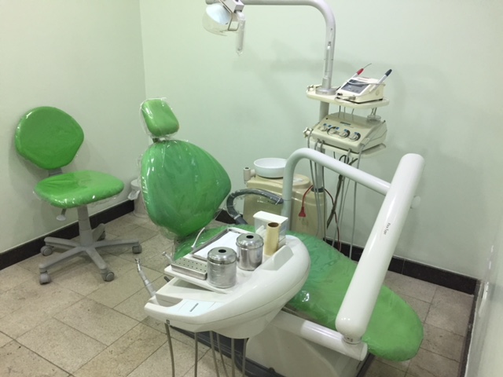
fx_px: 421
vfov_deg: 48.2
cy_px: 188
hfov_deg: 61.7
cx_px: 252
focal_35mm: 29
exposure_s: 1/30
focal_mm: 4.15
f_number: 2.2
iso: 125
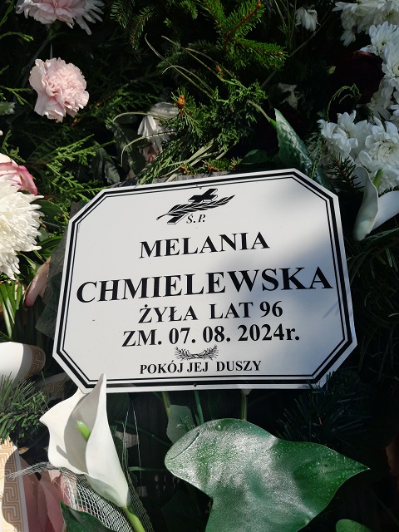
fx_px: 415
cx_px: 200
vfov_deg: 65.3
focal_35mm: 27
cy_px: 266
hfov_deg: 51.4
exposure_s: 1/677
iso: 20
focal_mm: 4
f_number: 1.8
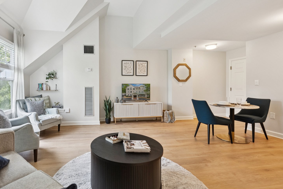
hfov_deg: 91.6
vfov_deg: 70.4
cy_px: 87
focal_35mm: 17
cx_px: 108
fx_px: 134
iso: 640
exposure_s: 1/40
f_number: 7.1
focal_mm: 12
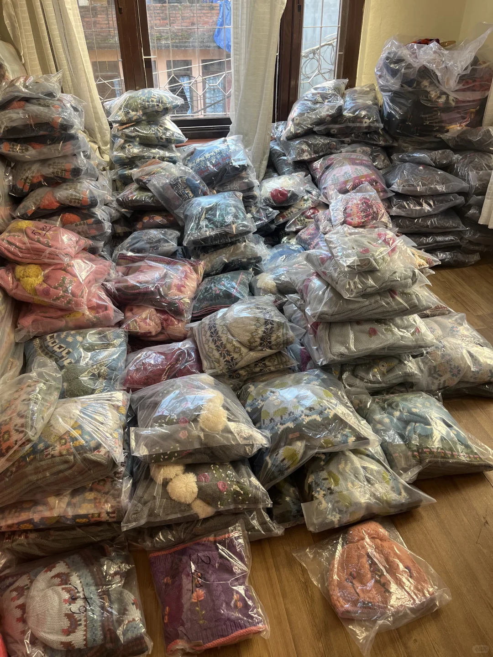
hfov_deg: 53.1
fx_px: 494
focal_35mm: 26
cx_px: 246
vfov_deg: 67.3
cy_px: 328
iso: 80
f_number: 1.6
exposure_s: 1/122
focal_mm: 5.1
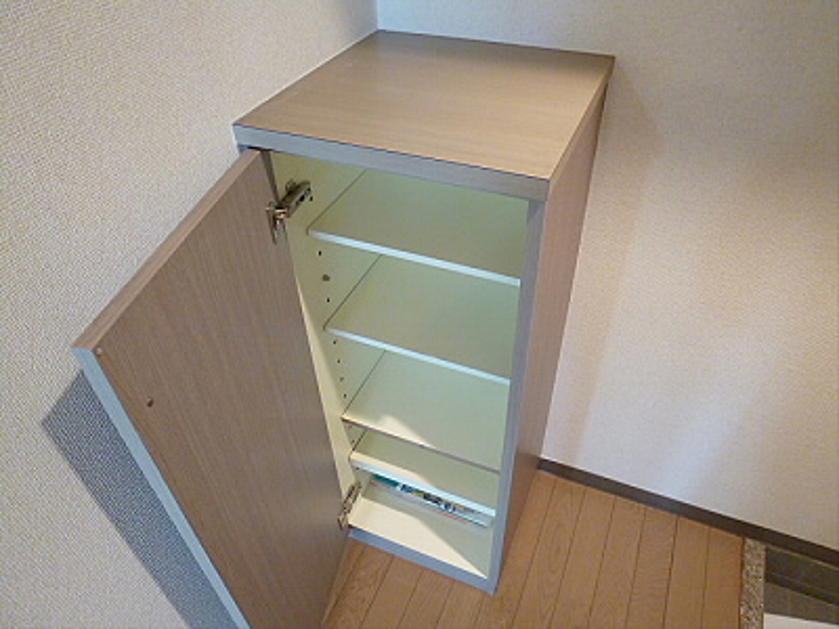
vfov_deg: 56.8
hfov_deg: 71.6
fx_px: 582
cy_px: 314
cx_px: 420
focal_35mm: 24
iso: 400
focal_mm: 4.3
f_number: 2.5
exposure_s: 1/13
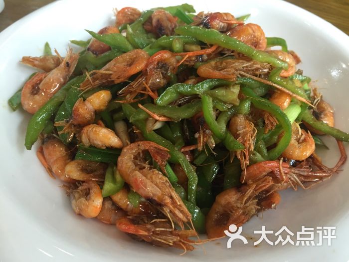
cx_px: 174
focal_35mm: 29
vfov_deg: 48.2
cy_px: 131
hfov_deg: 61.7
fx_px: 292
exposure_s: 1/33
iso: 64
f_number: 2.2
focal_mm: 4.15
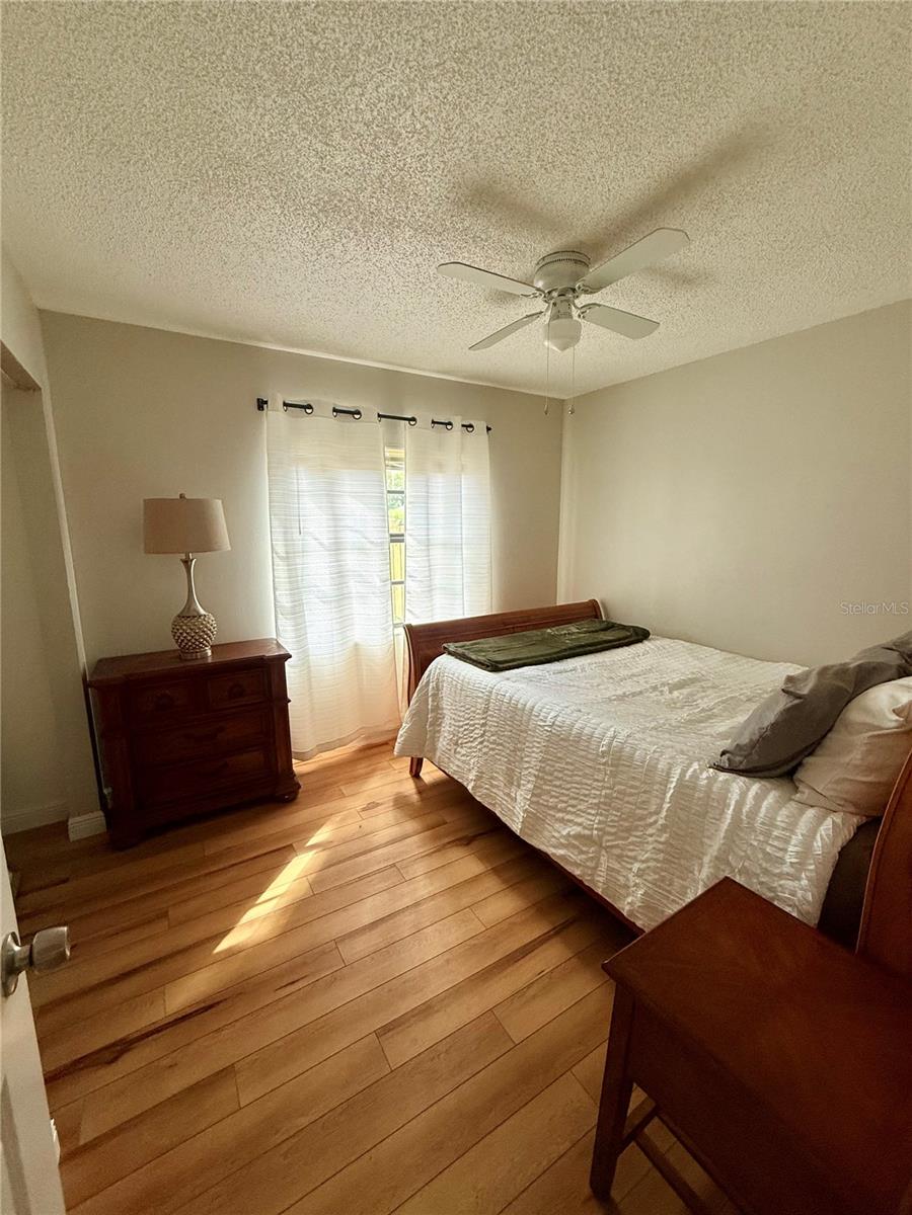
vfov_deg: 102.1
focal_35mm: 14
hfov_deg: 85.7
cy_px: 608
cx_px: 456
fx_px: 492
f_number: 2.2
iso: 160
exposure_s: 1/99
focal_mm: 2.22
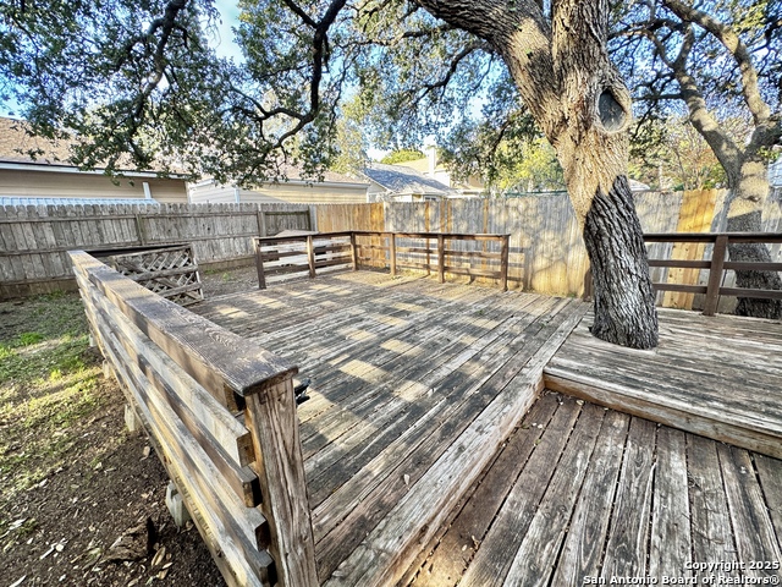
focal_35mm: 14
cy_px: 294
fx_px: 316
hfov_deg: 102.1
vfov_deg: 85.7
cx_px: 391
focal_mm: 2.22
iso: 200
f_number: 2.2
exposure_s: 1/99
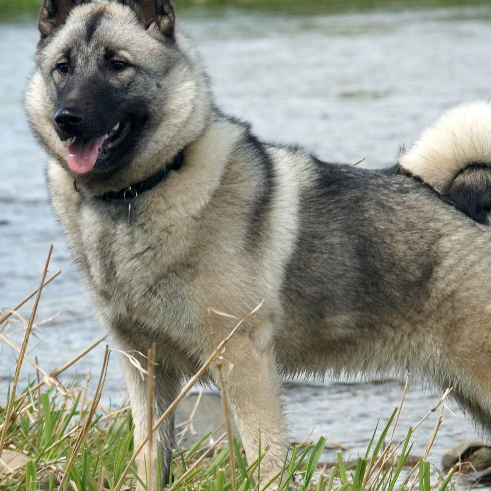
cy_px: 283
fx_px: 5472
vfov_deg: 5.1
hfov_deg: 5.1
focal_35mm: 341
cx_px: 243
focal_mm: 110
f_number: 8
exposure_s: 1/100
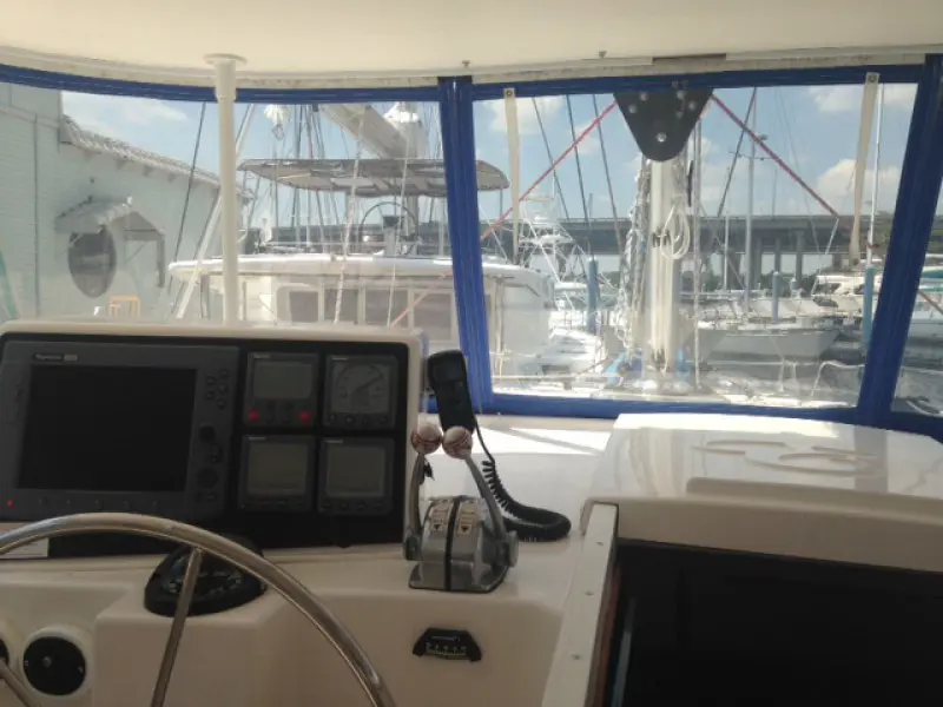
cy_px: 354
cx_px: 472
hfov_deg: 55.4
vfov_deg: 42.9
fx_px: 899
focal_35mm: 33
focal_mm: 4.12
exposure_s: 1/1748
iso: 50
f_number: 2.4
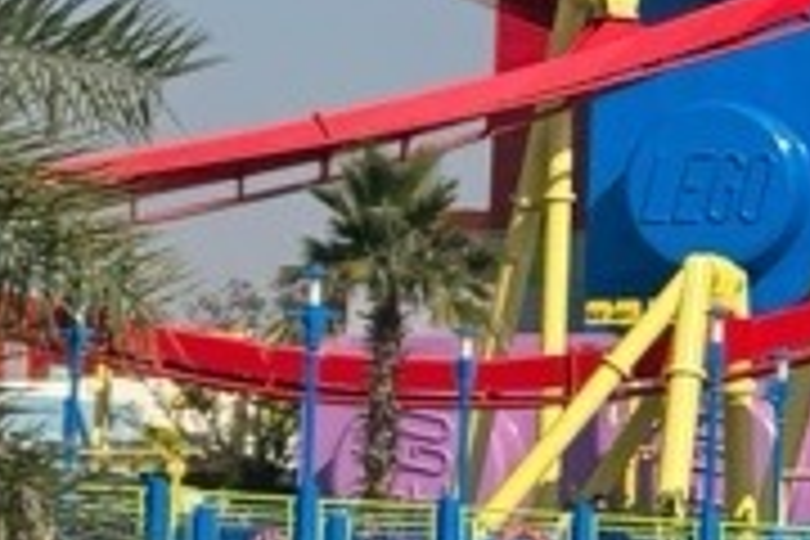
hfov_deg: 9.1
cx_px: 1485
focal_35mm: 216
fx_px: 4860
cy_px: 50
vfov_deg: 6.3
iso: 125
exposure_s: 1/60
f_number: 1.5
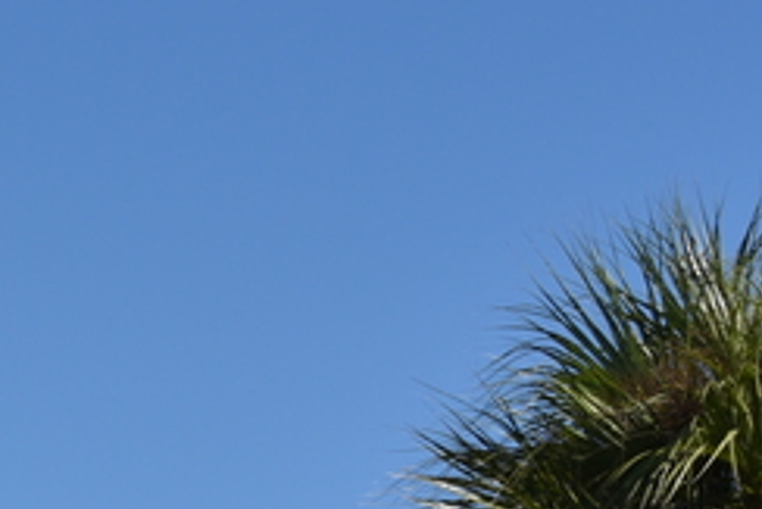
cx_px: -562
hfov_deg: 9.8
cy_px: 862
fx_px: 4214
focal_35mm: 199
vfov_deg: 6.8
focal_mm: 38
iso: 100
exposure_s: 1/320
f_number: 9
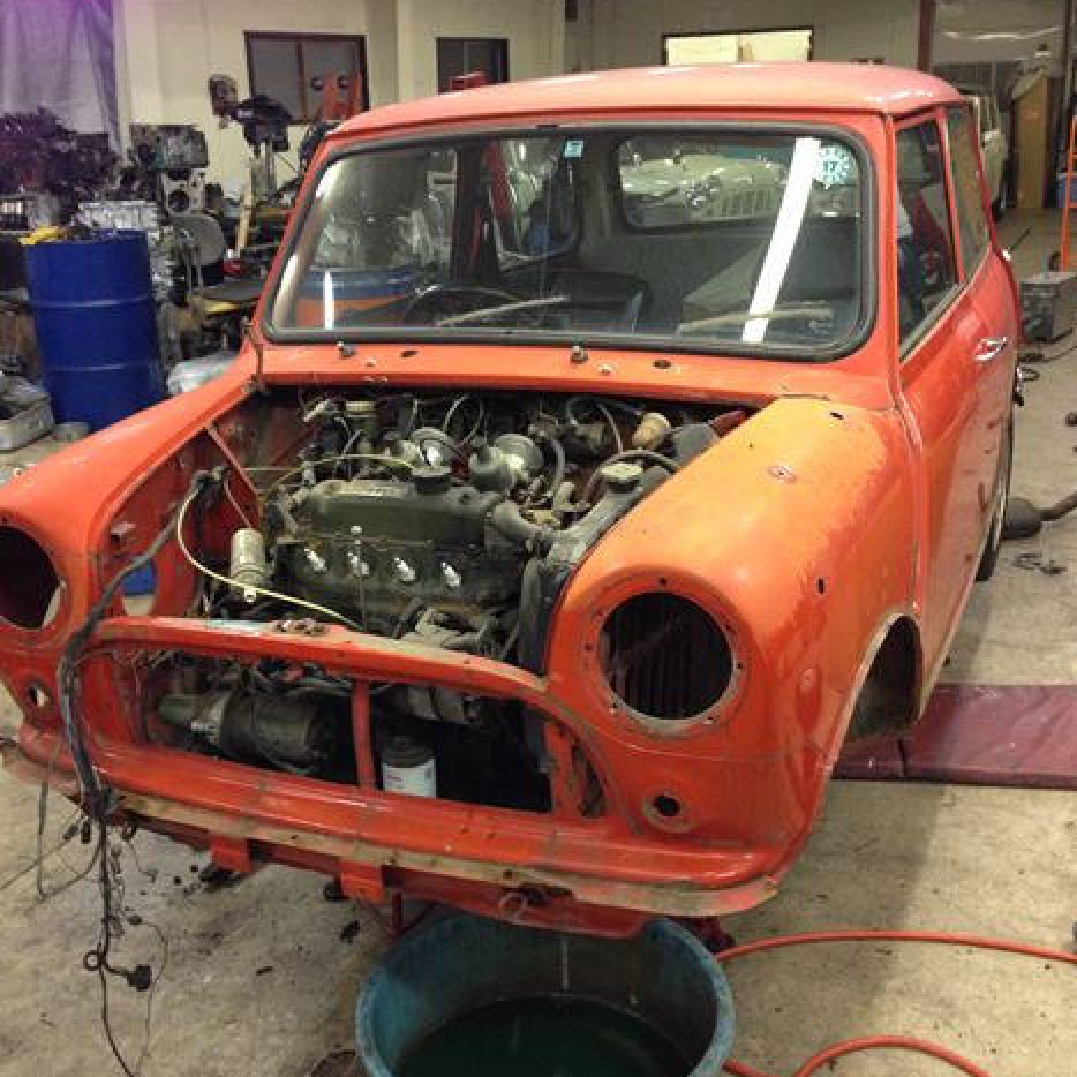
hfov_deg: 41.8
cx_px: 480
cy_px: 540
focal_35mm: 40
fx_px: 1408
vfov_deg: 41.9
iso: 250
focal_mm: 4.12
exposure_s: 1/20
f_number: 2.4
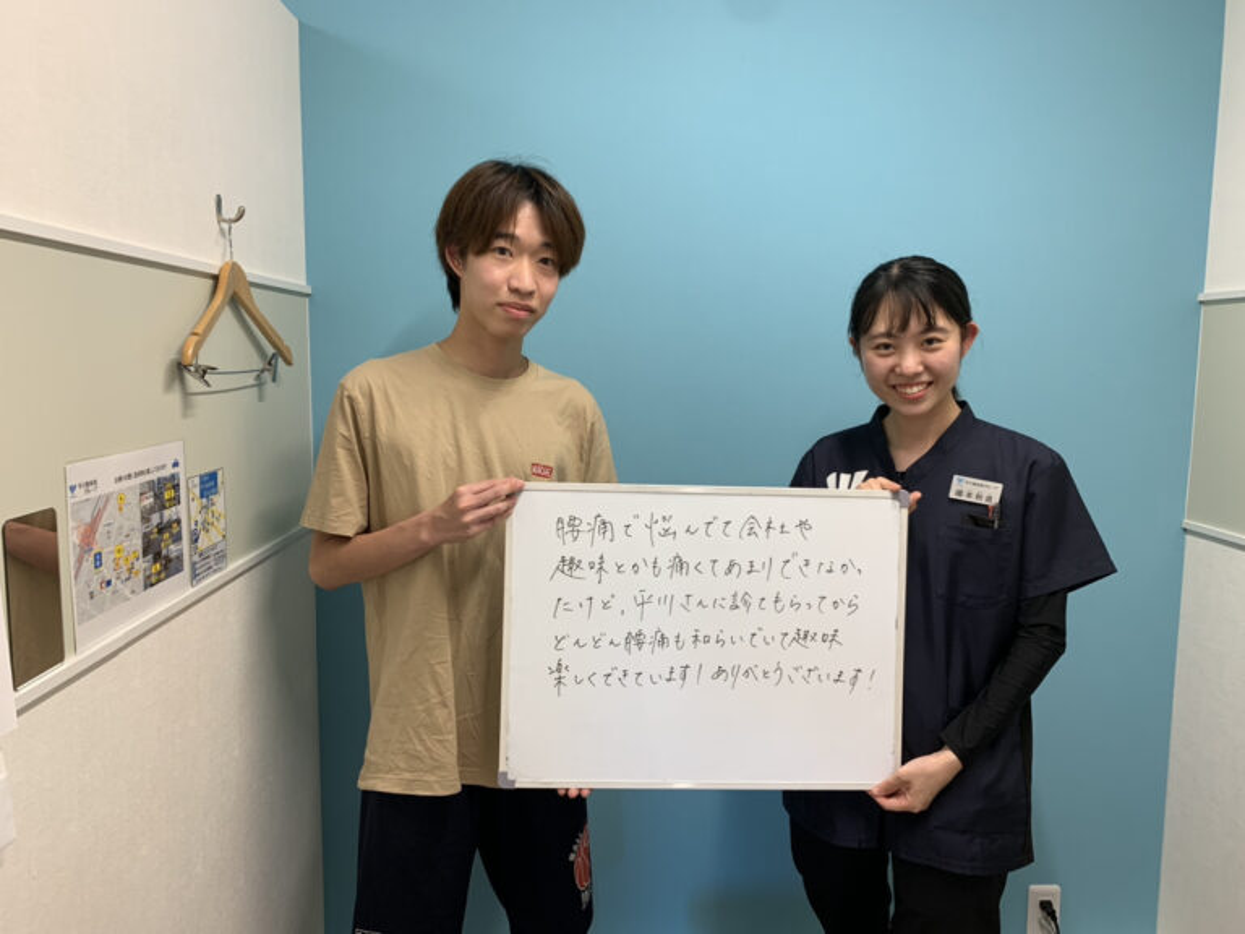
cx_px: 622
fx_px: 935
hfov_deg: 67.3
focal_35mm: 26
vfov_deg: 53.1
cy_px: 467
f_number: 1.8
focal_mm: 4.25
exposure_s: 1/60
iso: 64
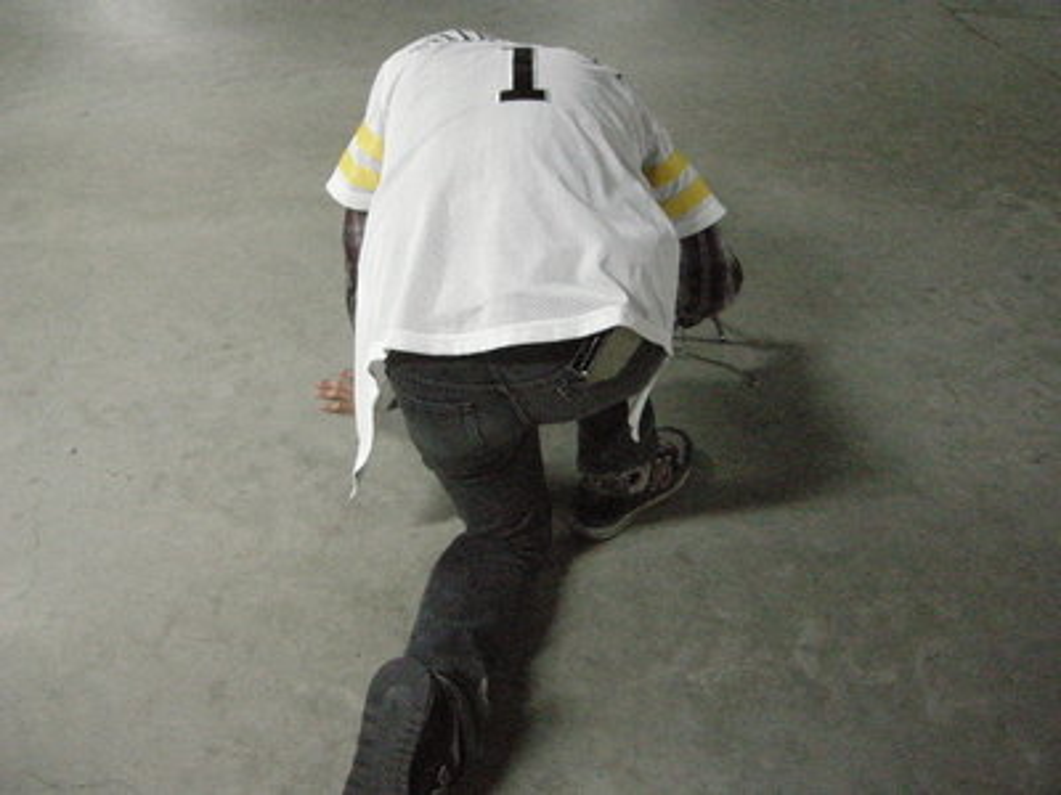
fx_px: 1103
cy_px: 398
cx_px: 530
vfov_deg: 39.7
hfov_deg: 51.4
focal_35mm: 36
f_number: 2.7
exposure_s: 1/65.1
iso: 1600
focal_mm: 7.5
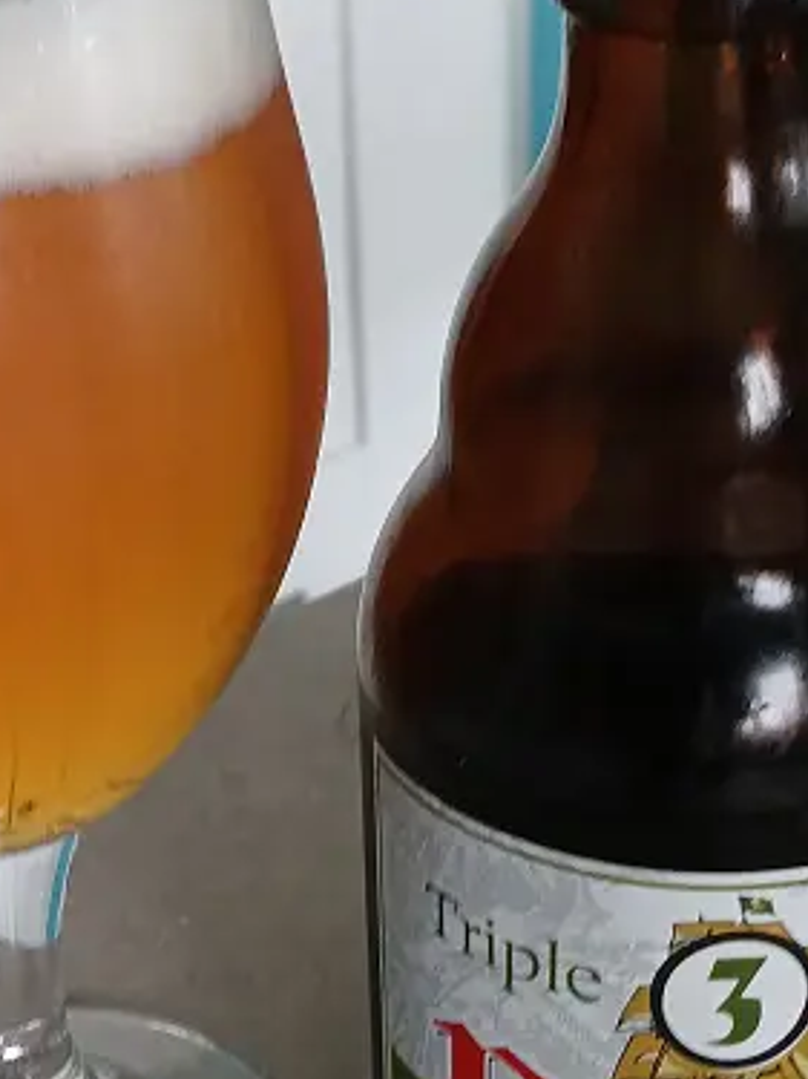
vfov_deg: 27.4
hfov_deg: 20.7
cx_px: 351
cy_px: 501
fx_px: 2211
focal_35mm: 71
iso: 200
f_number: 1.8
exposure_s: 1/50
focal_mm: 3.98
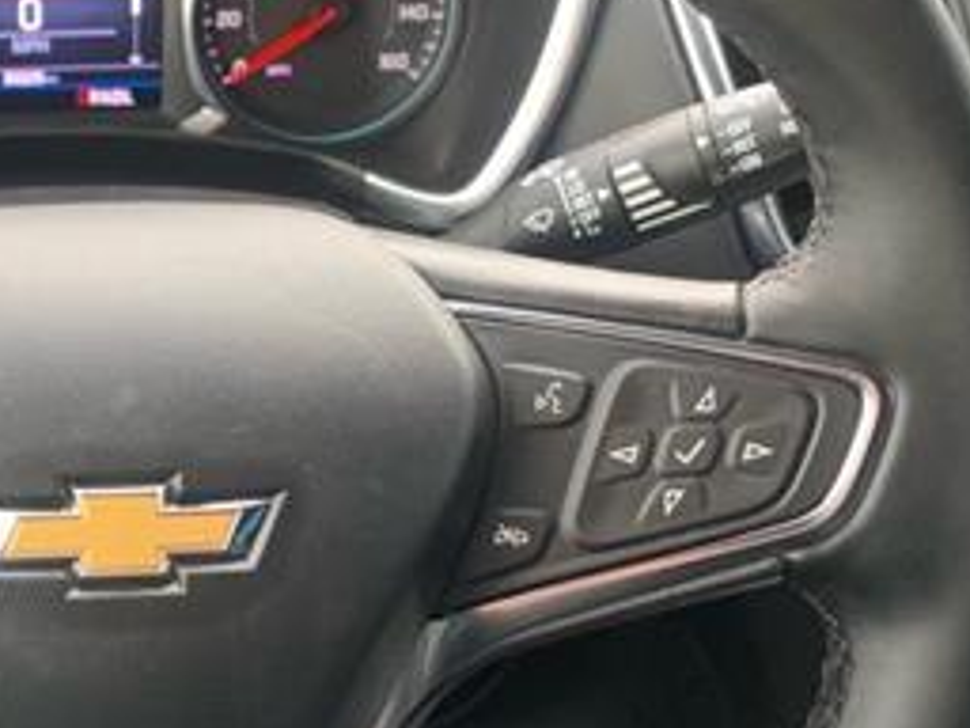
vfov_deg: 22.6
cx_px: 19
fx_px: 1821
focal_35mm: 65
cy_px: 398
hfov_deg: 28.2
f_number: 1.8
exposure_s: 1/60
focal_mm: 4.25
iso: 200
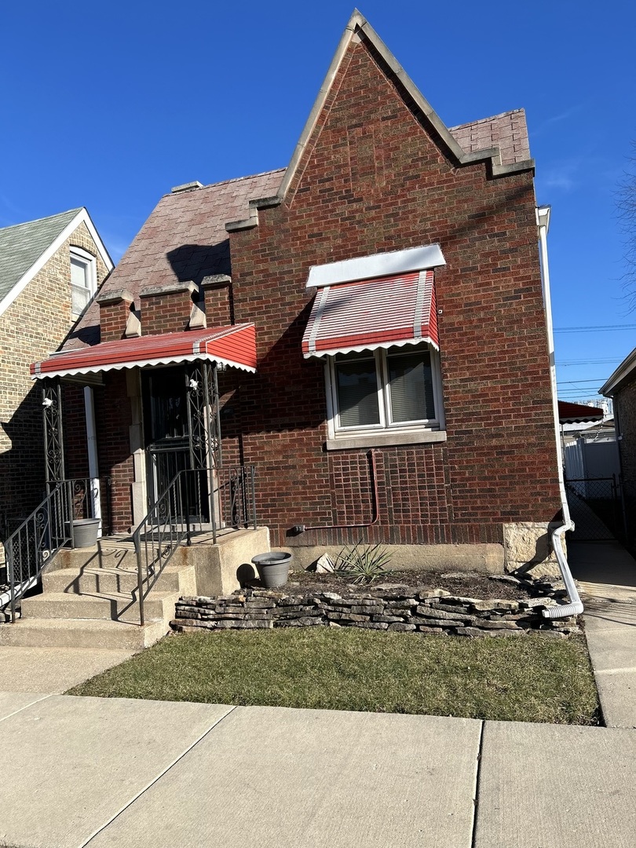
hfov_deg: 53.1
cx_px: 318
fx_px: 637
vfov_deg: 67.3
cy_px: 424
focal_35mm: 26
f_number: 1.5
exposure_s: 1/3356
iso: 50
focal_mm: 5.7
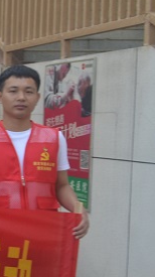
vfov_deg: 20.8
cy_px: 153
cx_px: -329
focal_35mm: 103
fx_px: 755
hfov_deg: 9.1
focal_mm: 18
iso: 200
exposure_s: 1/125
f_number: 5.6
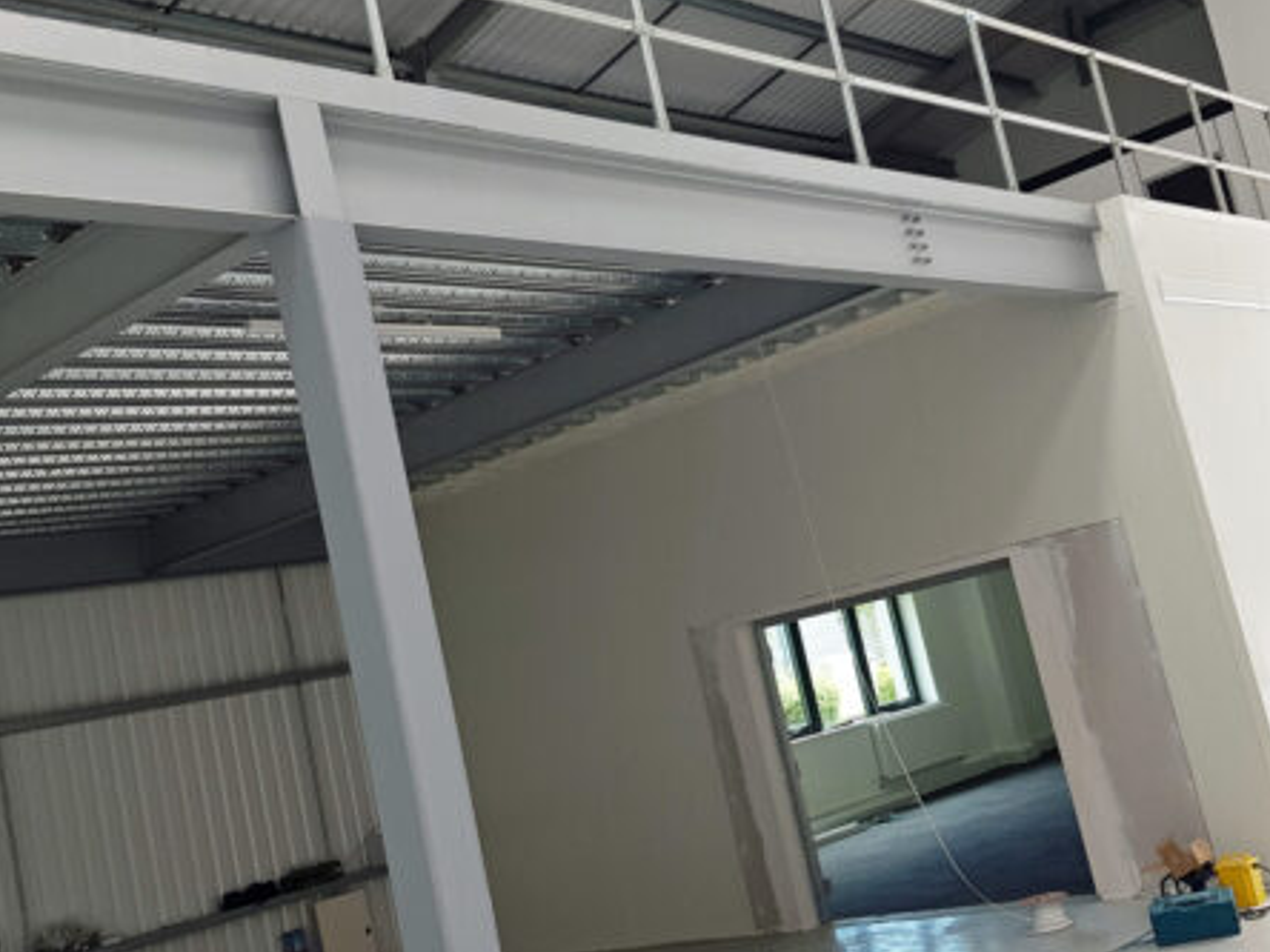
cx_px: 707
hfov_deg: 42.0
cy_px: 449
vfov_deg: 32.2
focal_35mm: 45
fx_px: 1651
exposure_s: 1/185
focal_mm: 4.2
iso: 40
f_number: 1.7
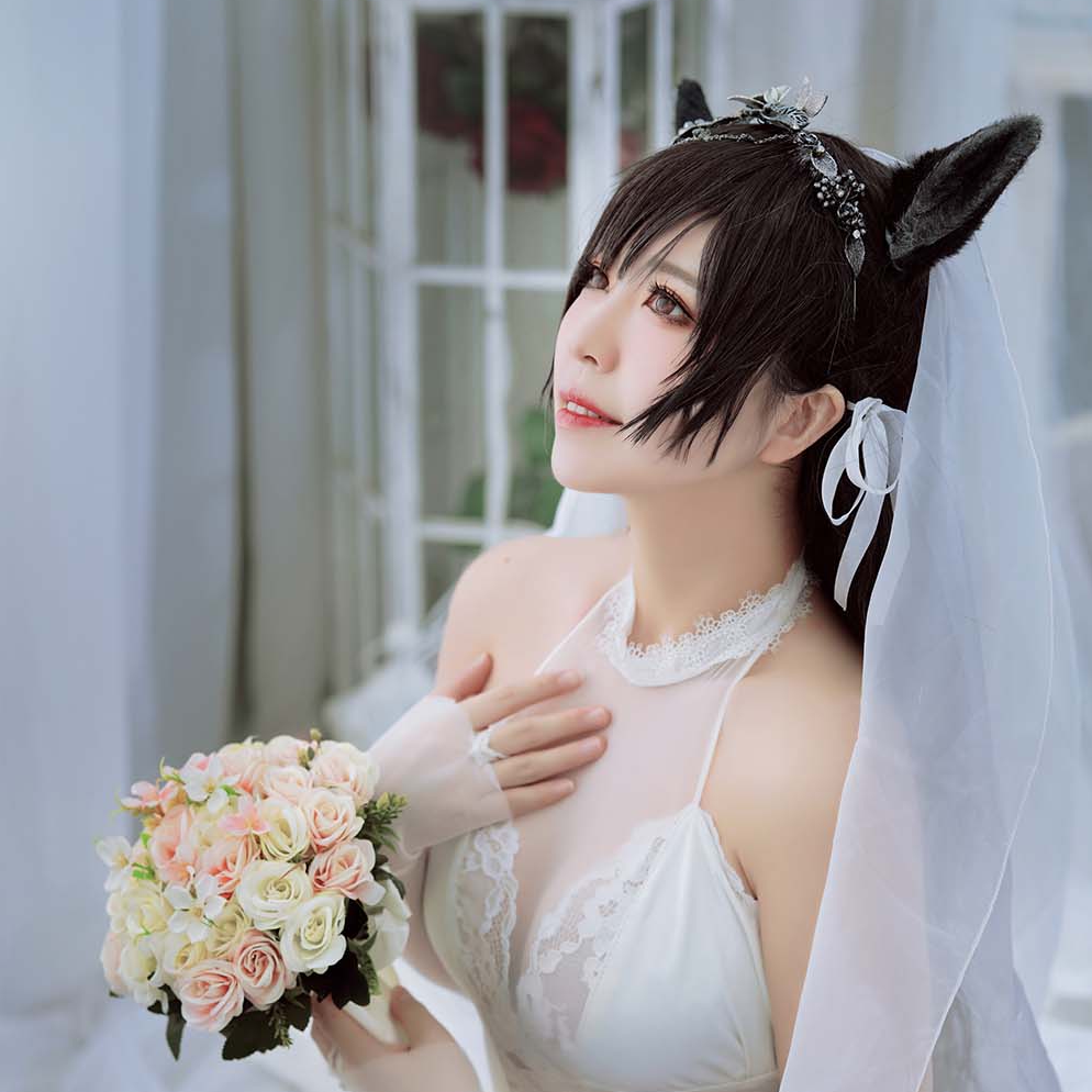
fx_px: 3890
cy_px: 754
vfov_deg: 15.9
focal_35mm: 109
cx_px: 547
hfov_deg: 16.0
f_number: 2.8
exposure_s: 1/100
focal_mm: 85
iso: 100
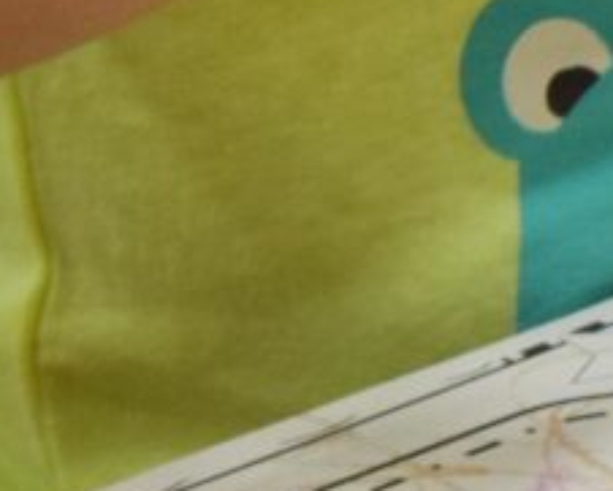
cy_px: -1331
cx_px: 1994
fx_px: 12728
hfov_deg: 2.7
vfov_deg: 2.2
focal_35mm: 701
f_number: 5.6
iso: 1000
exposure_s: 1/60
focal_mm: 55
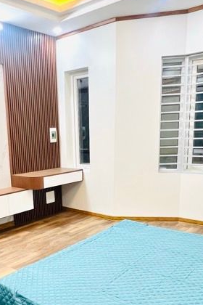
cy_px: 198
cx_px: 62
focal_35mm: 33
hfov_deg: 39.3
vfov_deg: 56.2
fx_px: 279
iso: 160
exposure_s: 1/50
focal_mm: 1.57
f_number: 1.8
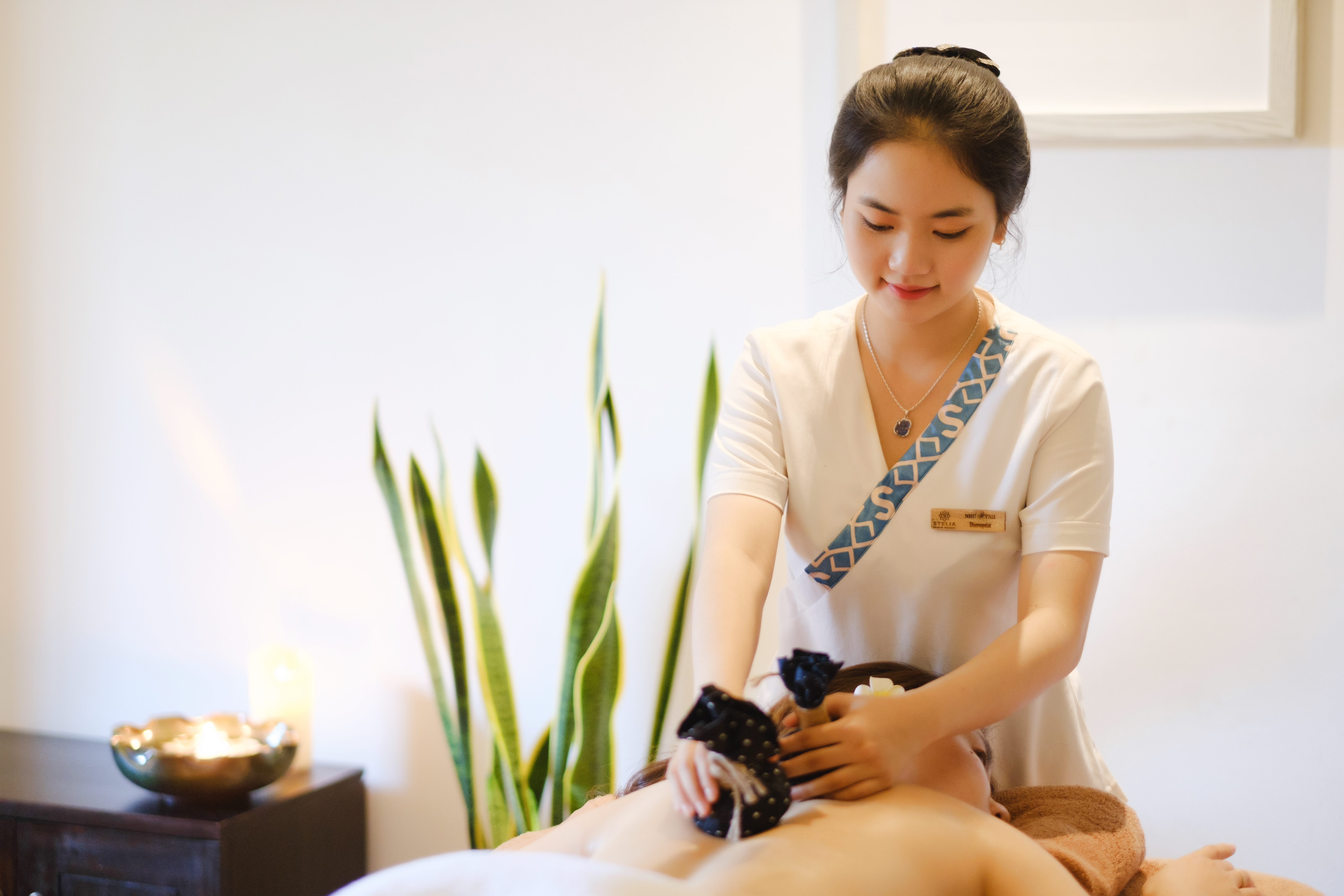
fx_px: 3136
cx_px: 672
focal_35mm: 84
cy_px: 448
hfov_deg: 24.2
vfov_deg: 16.3
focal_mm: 56
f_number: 1.2
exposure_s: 1/60
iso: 1000
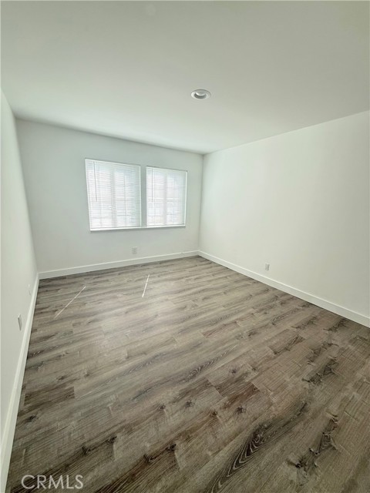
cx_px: 185
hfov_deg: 85.7
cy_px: 246
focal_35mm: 14
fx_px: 200
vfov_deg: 102.1
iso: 125
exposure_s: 1/99
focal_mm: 2.22
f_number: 2.2
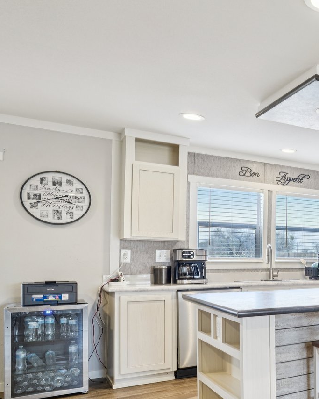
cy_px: 257
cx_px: 468
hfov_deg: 28.4
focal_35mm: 36
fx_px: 425
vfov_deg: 49.6
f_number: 8
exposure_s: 1/15
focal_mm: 16
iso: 400
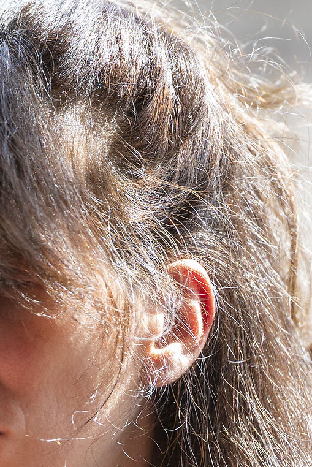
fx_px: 6543
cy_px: 646
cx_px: 77
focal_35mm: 504
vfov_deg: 4.1
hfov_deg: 2.7
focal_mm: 160
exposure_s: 1/400
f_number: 3.2
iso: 400
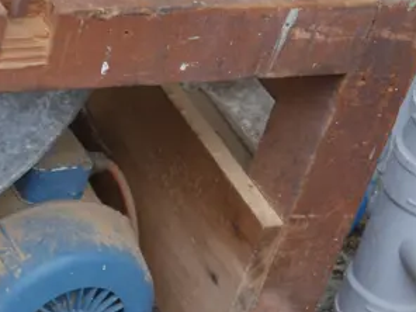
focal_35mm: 159
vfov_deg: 9.3
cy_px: 57
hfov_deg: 12.0
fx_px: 1911
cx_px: -141
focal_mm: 23
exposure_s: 1/125
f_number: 5.6
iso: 200
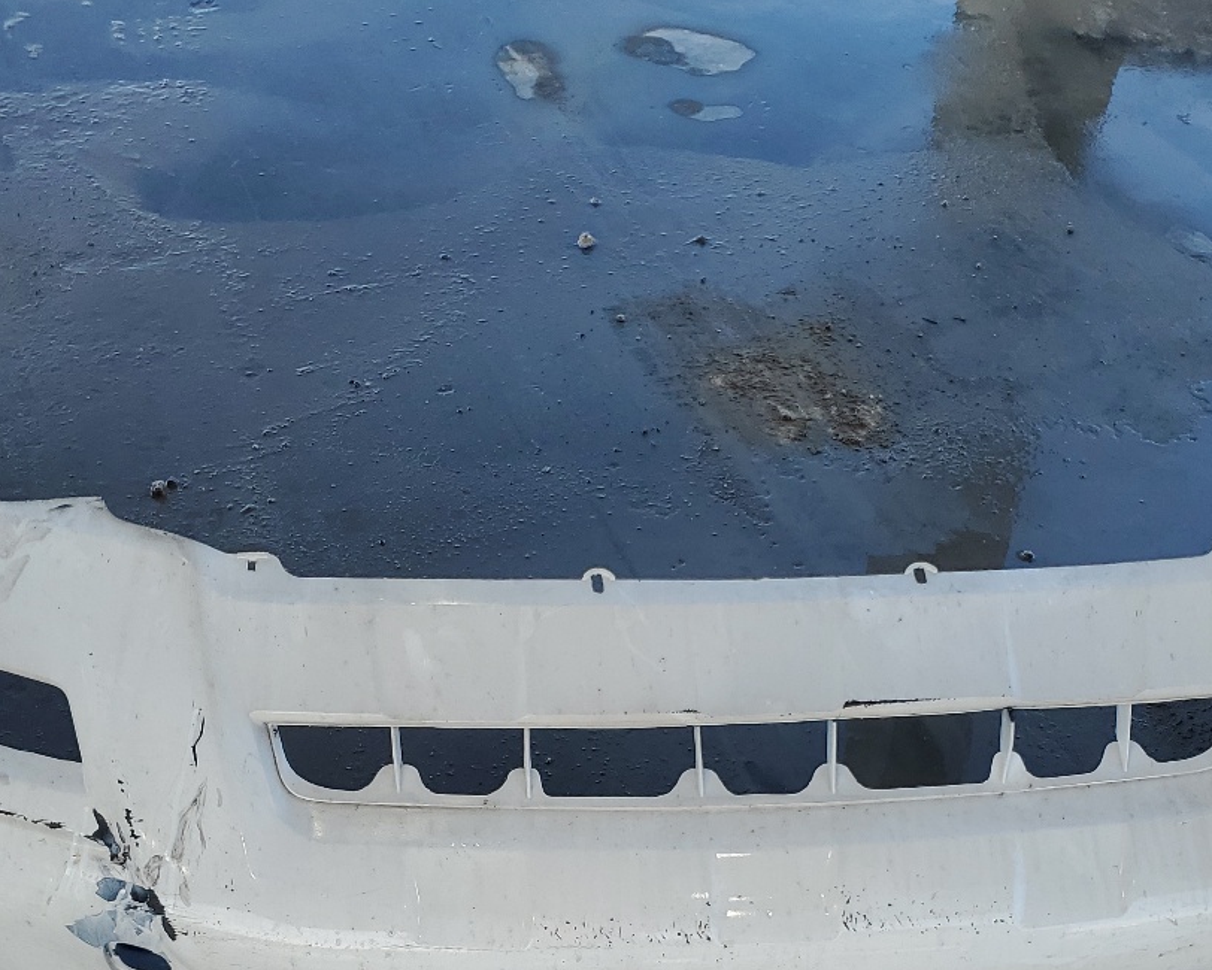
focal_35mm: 50
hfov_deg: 37.3
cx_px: 667
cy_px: 889
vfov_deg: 28.9
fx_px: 1794
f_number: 1.5
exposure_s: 1/667
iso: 50
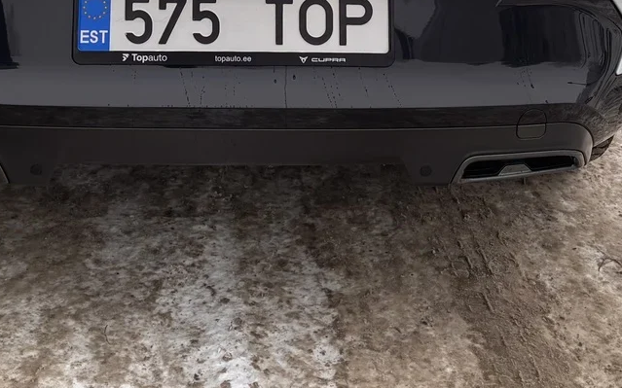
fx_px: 1169
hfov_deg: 29.6
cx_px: 209
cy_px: -157
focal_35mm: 69
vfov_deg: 17.4
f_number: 1.6
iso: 40
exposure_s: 1/182
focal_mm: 5.96
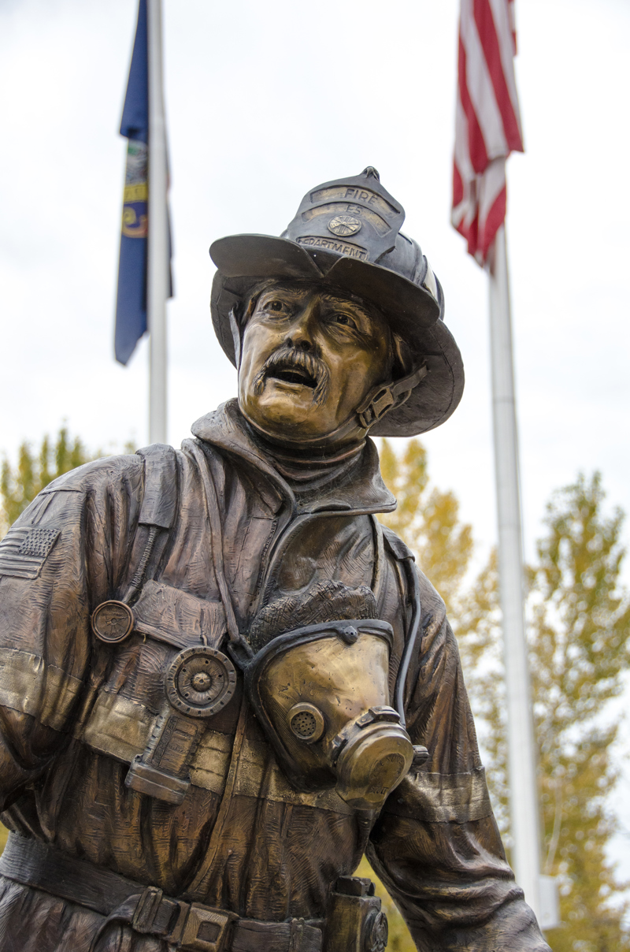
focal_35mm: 75
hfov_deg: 18.1
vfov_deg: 27.0
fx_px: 1978
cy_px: 476
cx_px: 315
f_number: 4.8
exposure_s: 1/1000
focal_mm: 50
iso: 400
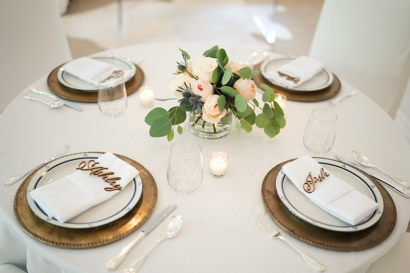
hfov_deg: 54.4
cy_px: 136
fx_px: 399
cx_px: 205
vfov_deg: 37.8
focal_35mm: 35
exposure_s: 1/320
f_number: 1.2
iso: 640
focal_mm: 35
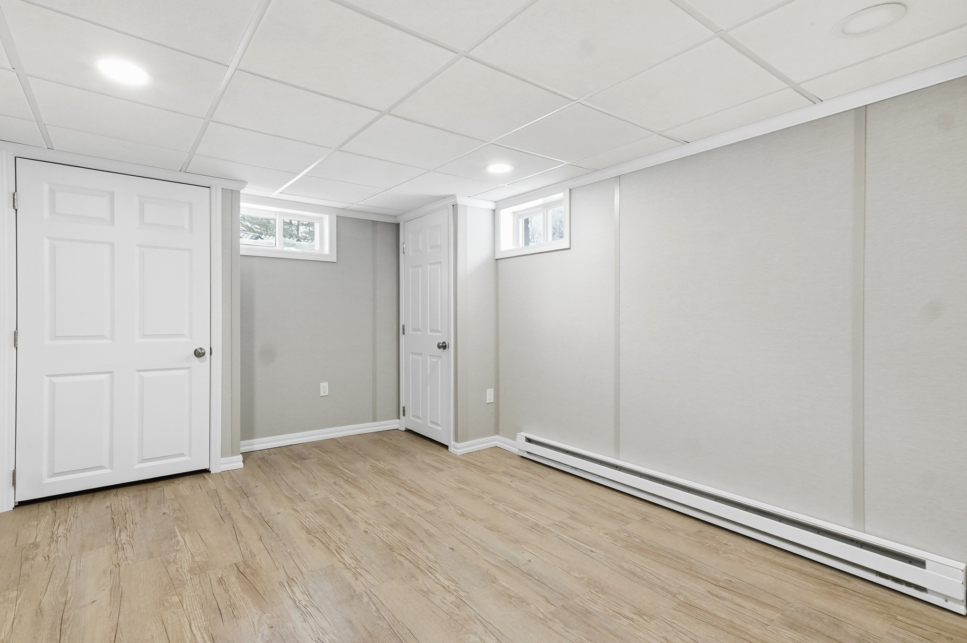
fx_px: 443
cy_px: 322
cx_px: 484
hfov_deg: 95.0
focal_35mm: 16
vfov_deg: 71.9
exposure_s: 1/200
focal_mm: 11
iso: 800
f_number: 7.1
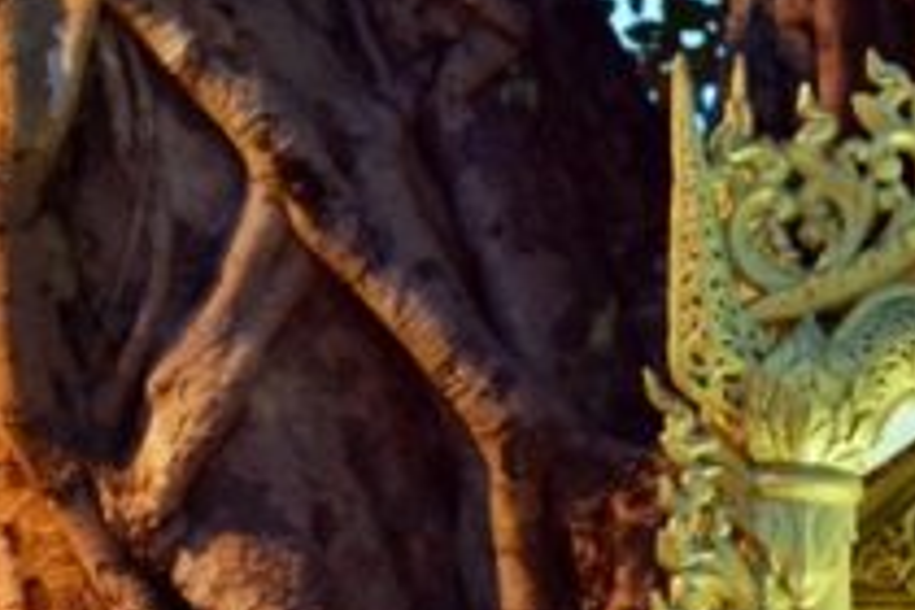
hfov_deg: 7.9
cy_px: 765
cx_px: 1303
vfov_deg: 5.4
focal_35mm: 255
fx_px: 6492
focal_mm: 35
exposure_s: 1/60
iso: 800
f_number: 3.2
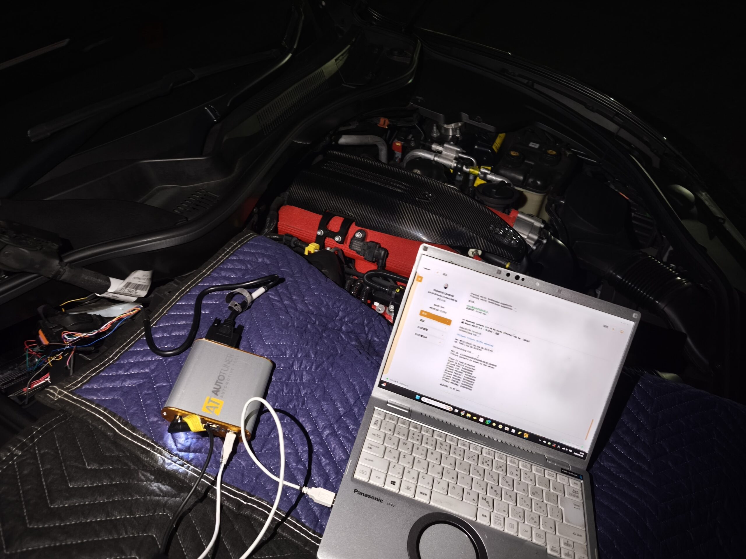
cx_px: 373
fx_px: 496
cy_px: 280
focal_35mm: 23
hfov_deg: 73.9
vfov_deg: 58.9
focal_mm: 6.57
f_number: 1.6
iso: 4000
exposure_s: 1/20
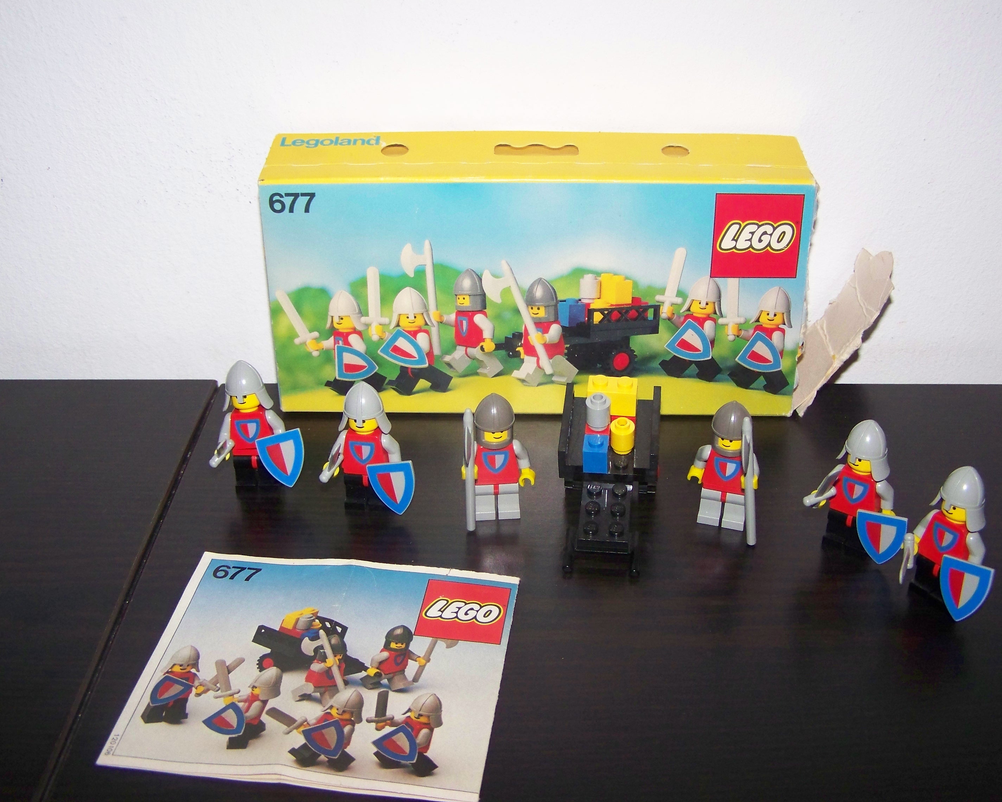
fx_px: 1186
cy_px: 397
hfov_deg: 45.8
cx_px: 512
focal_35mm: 40
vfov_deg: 37.3
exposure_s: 1/30
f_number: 2.8
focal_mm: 6.3
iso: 200
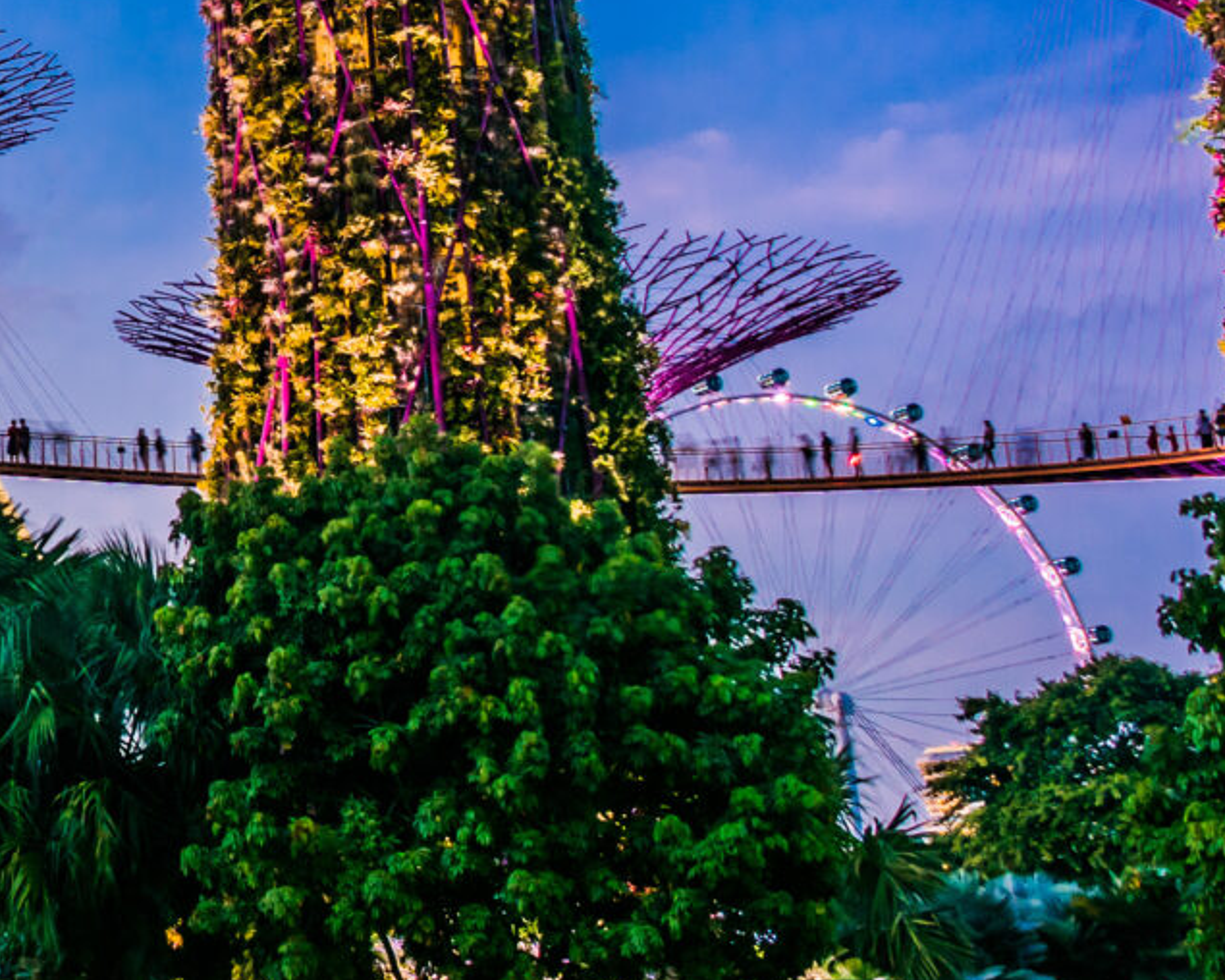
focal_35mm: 106
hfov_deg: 16.6
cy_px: -61
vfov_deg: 14.2
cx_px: -558
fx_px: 3843
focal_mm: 28
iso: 200
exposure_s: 2
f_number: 10
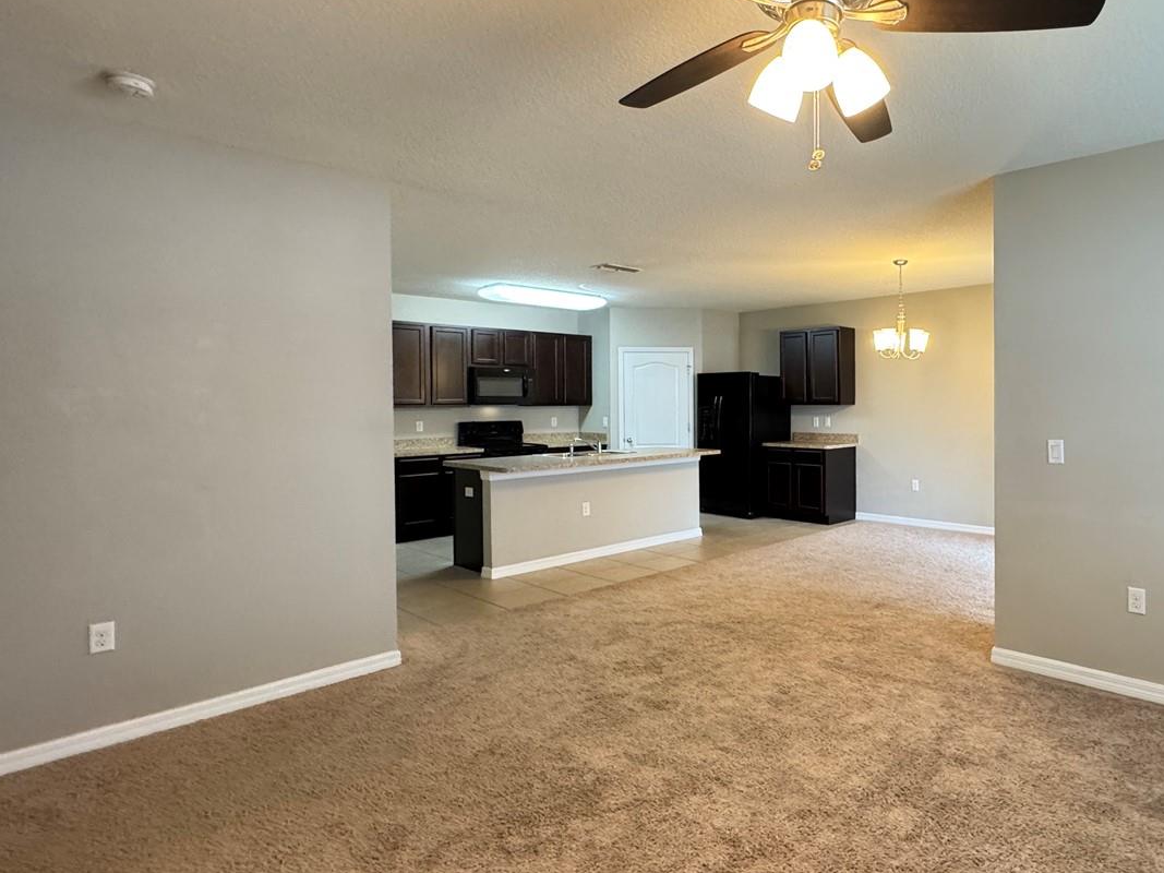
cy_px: 414
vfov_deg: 63.4
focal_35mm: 21
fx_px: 706
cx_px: 785
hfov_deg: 76.2
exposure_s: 1/60
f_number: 2.2
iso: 320
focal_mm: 2.22
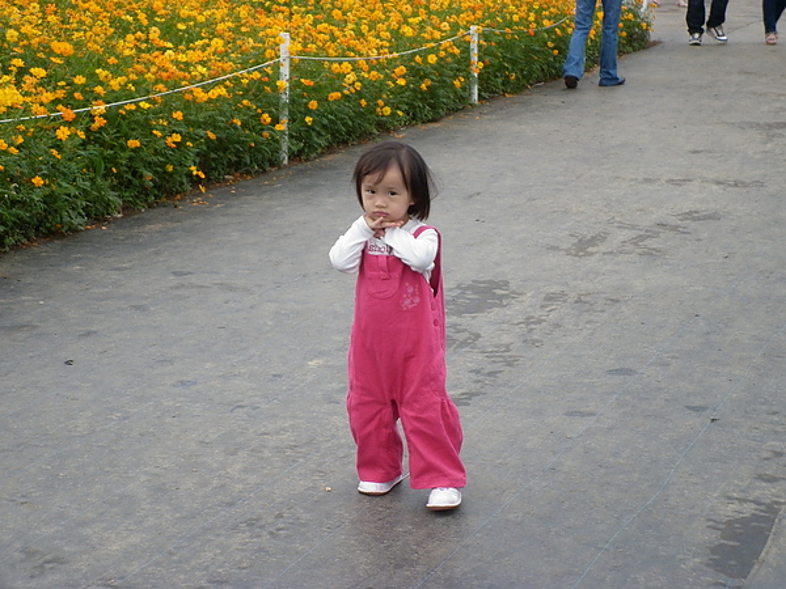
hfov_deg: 22.3
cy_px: 294
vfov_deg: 16.8
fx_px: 1998
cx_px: 393
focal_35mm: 88
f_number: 5.5
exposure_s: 1/80
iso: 80
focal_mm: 15.7
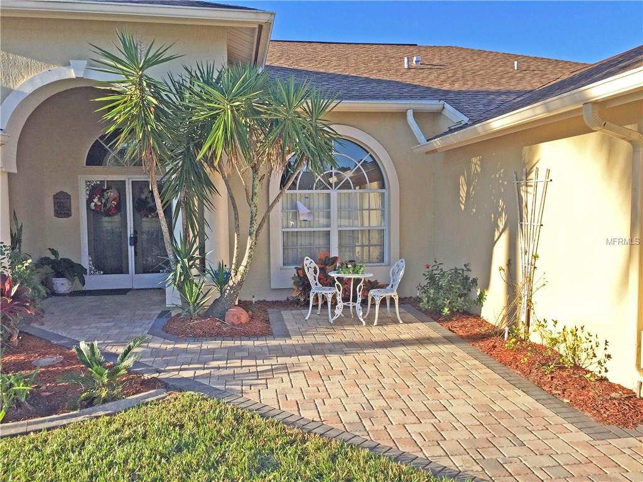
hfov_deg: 61.7
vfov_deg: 48.2
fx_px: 539
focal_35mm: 29
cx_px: 322
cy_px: 241
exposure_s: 1/879
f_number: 2.2
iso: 32
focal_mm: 4.15
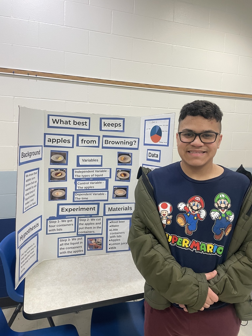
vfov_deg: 67.3
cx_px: 126
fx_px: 252
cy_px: 168
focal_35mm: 26
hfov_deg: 53.1
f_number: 1.6
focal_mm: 4.2
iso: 100
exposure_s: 1/60
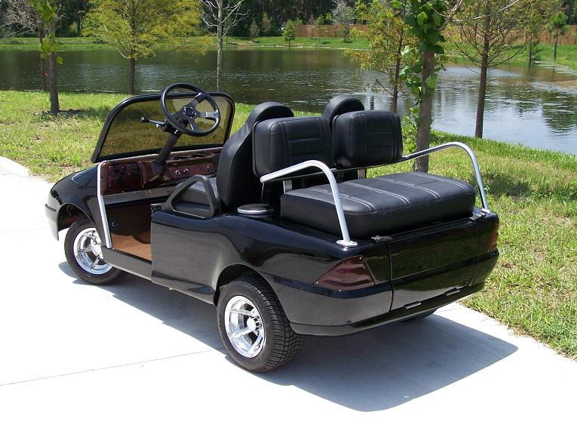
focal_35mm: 51
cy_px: 217
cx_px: 288
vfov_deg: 28.6
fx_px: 851
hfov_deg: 37.5
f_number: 4.5
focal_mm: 8.5
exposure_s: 1/640
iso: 80
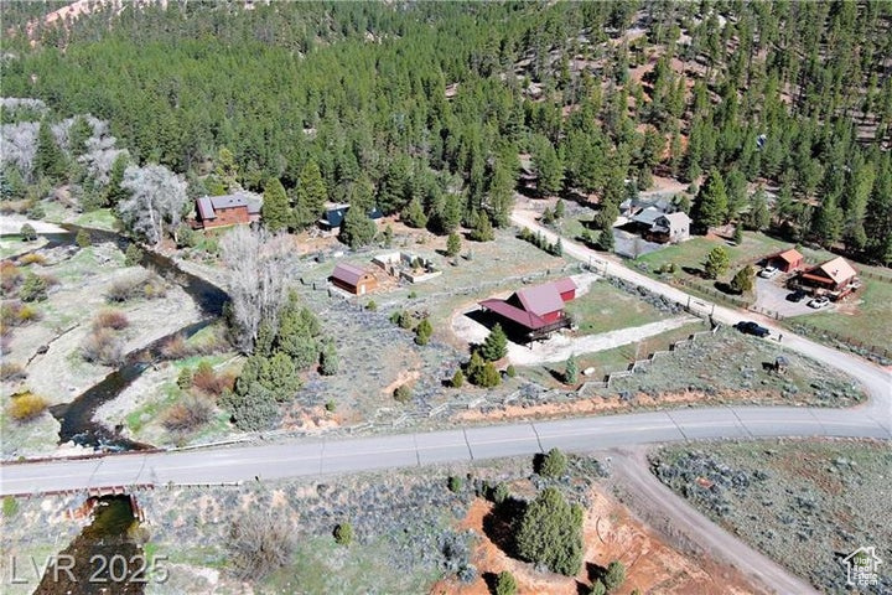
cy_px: 298
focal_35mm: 29
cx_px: 446
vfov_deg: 45.0
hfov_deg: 63.7
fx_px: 718
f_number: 2.8
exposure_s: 1/8000
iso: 769
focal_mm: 10.57
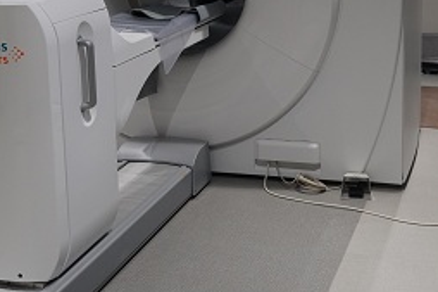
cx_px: 203
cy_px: 44
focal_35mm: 68
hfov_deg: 29.7
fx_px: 827
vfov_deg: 19.7
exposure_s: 1/160
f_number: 4
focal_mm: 23
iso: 1000
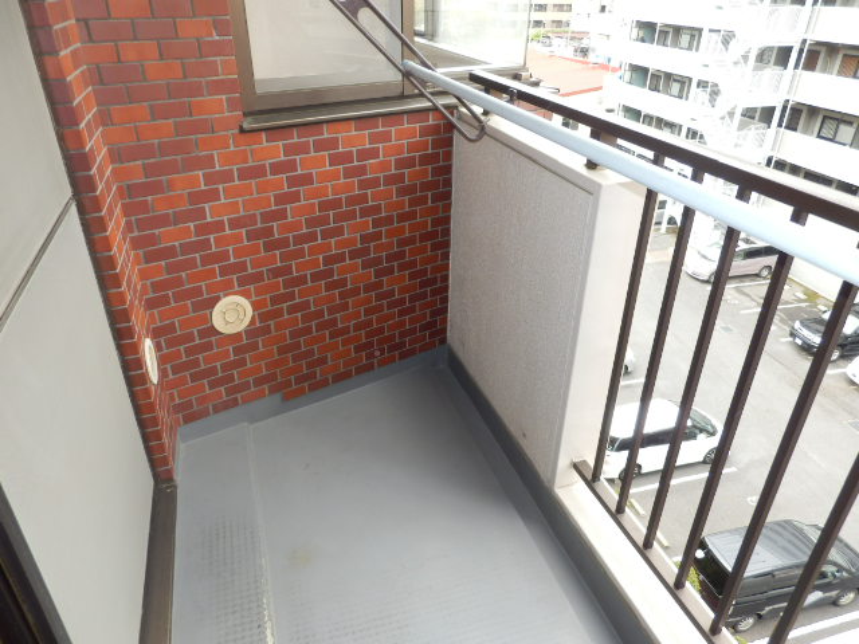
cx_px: 430
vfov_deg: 51.4
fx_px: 670
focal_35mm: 27
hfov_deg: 65.3
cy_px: 322
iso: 80
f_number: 3.3
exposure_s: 1/50
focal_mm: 4.8
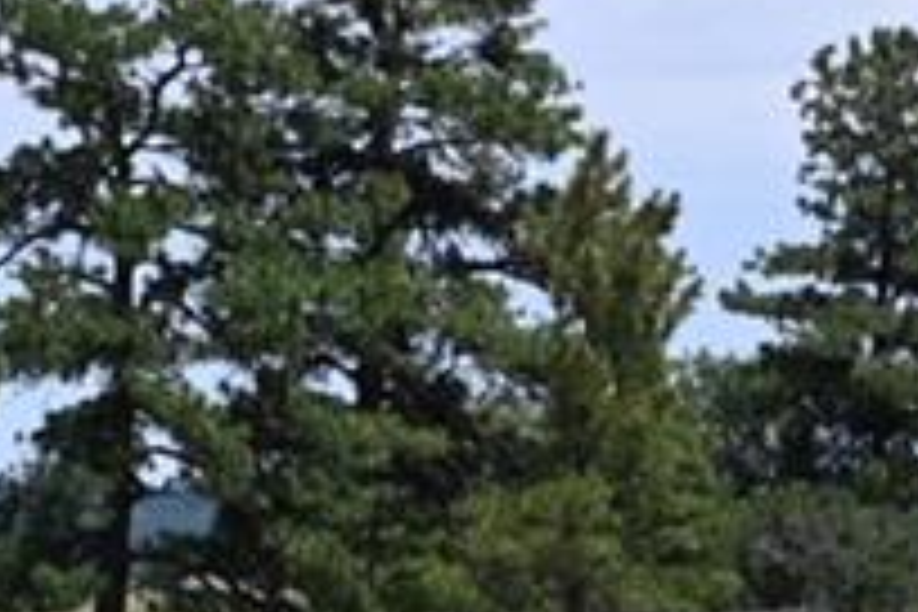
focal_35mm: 314
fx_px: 8006
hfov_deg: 6.6
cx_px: 261
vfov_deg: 4.3
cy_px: 1393
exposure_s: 1/400
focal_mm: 40
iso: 100
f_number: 7.1
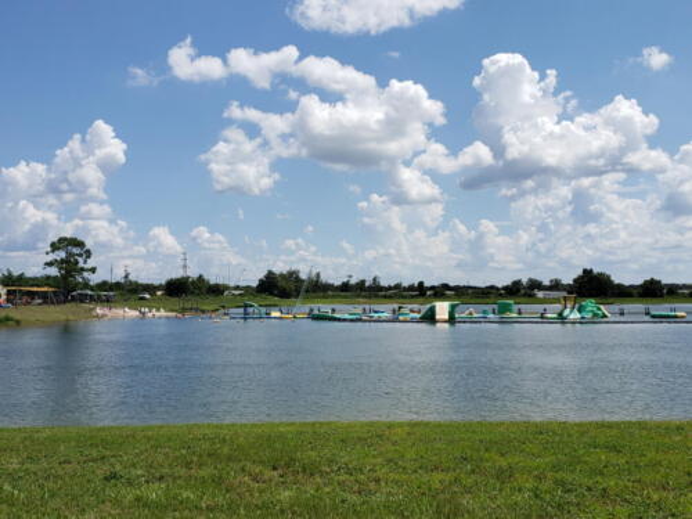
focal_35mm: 26
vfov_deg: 53.1
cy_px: 260
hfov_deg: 67.3
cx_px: 346
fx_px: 520
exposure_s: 1/2443
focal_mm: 4.3
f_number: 2.4
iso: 50
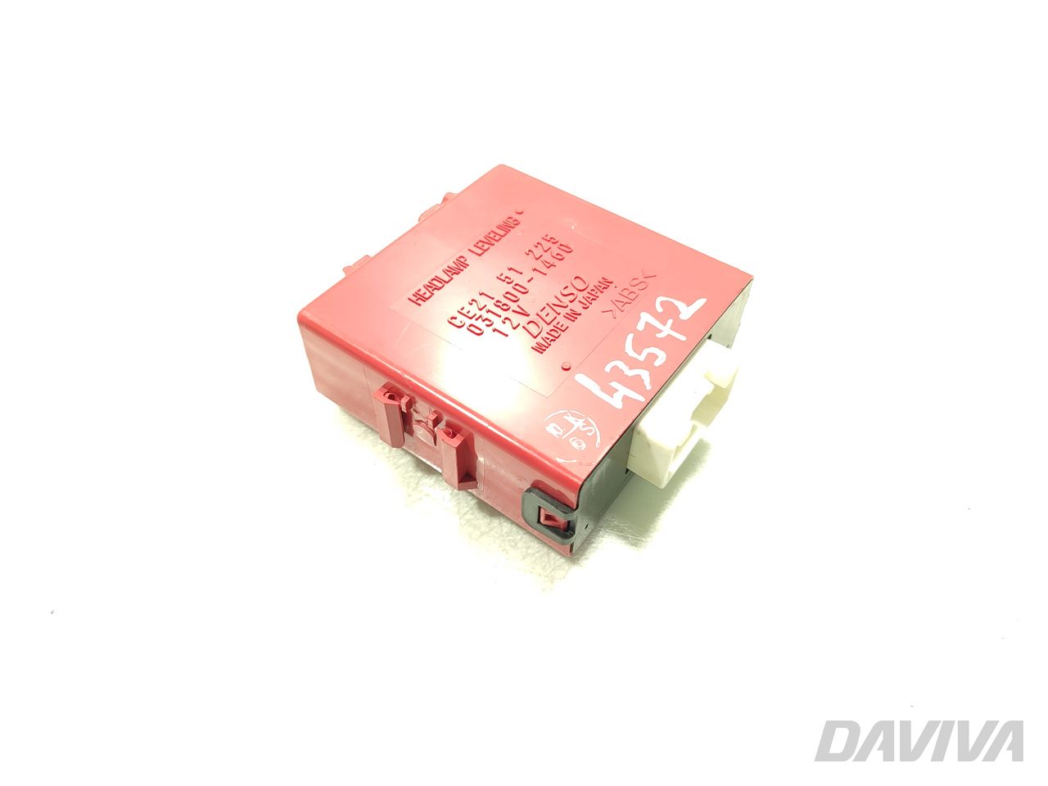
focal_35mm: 24
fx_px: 727
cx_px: 524
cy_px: 393
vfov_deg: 56.8
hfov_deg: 71.6
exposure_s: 1/100
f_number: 1.89
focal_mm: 5.89
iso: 320
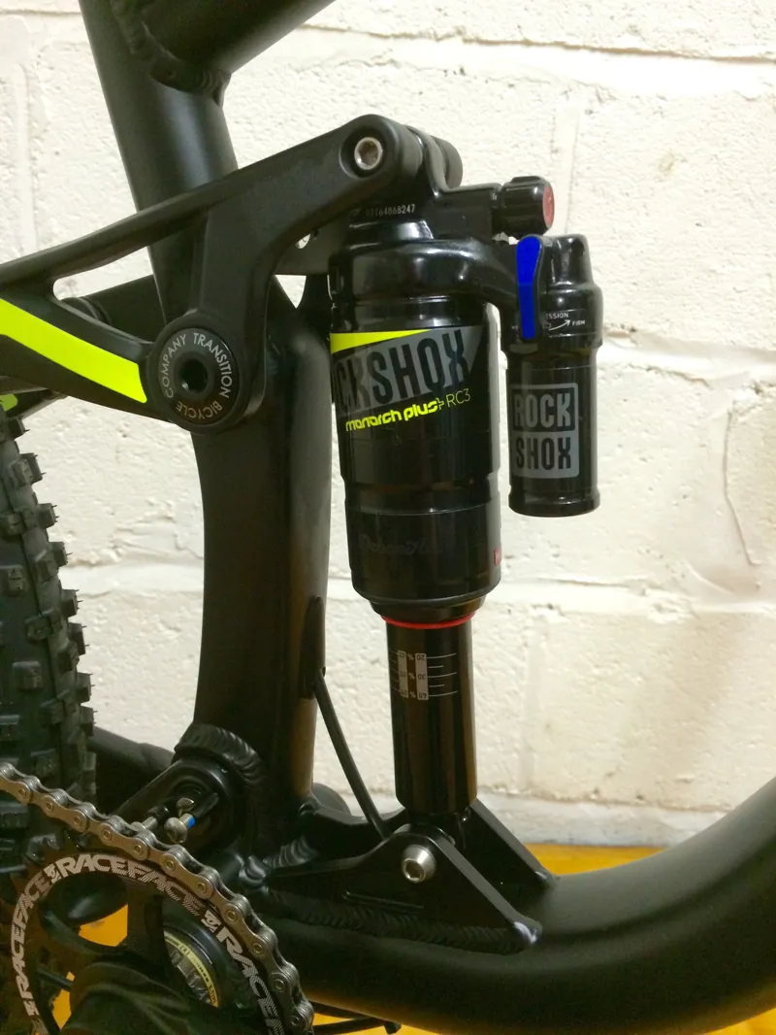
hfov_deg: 48.2
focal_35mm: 29
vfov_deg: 61.6
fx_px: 866
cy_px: 518
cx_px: 388
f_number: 2.2
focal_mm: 4.15
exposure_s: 1/20
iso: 320
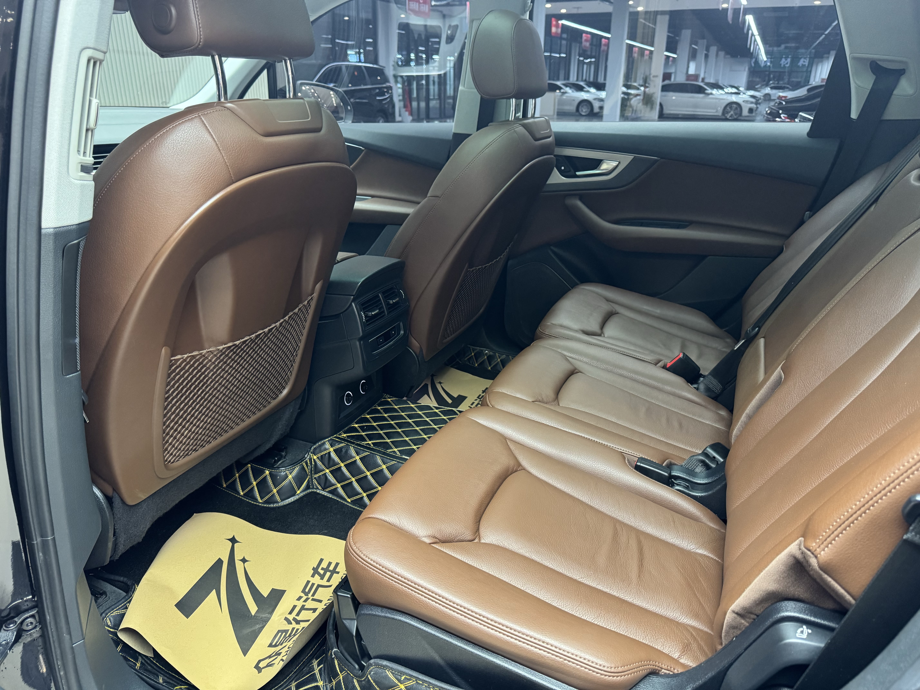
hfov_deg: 71.6
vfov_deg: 56.8
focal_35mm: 24
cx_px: 460
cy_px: 345
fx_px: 638
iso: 400
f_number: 1.78
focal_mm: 6.76
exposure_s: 1/50
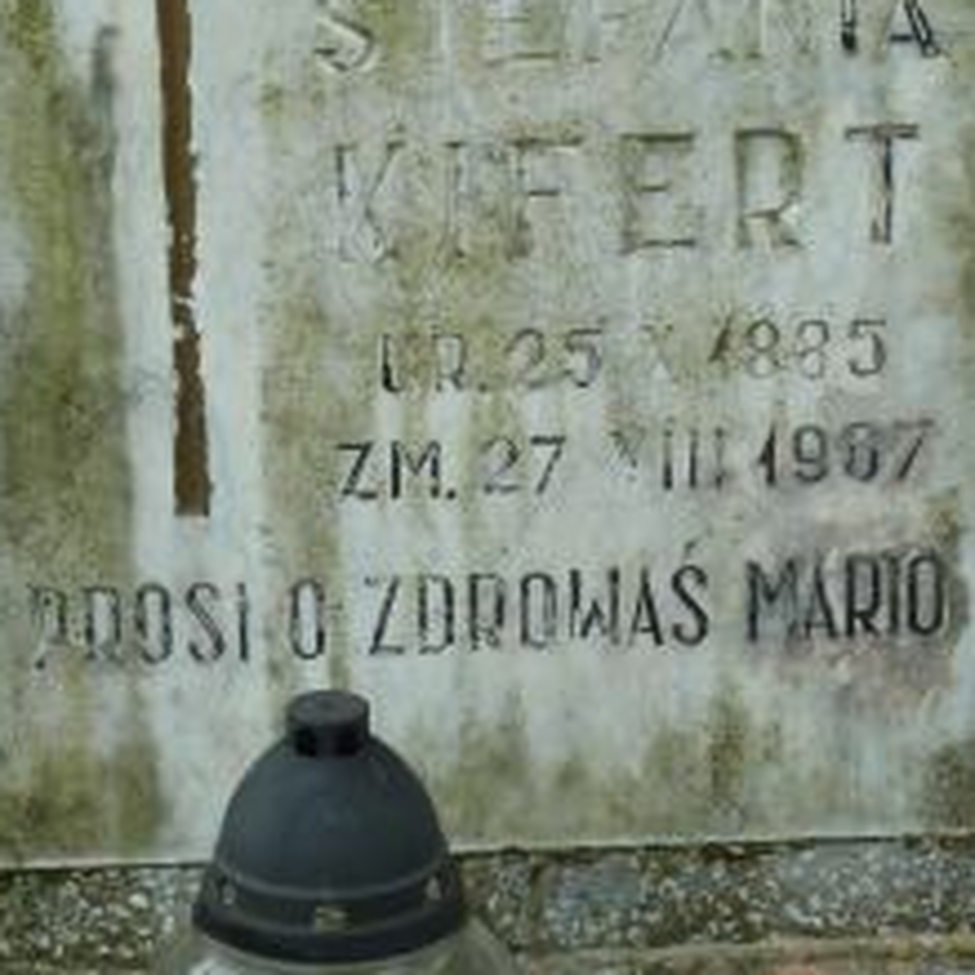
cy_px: 405
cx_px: 476
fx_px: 7361
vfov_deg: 7.6
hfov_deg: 7.6
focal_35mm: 231
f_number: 4.4
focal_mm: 19.5
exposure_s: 1/80
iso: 80
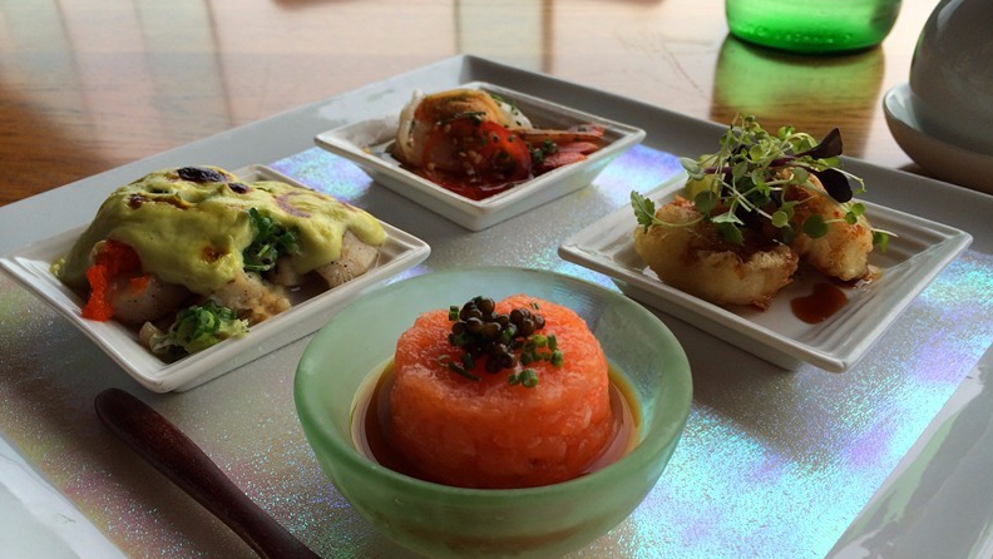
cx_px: 495
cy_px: 327
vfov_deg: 35.6
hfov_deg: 59.5
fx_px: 869
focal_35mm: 33
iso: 32
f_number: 2.2
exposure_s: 1/266
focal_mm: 4.12
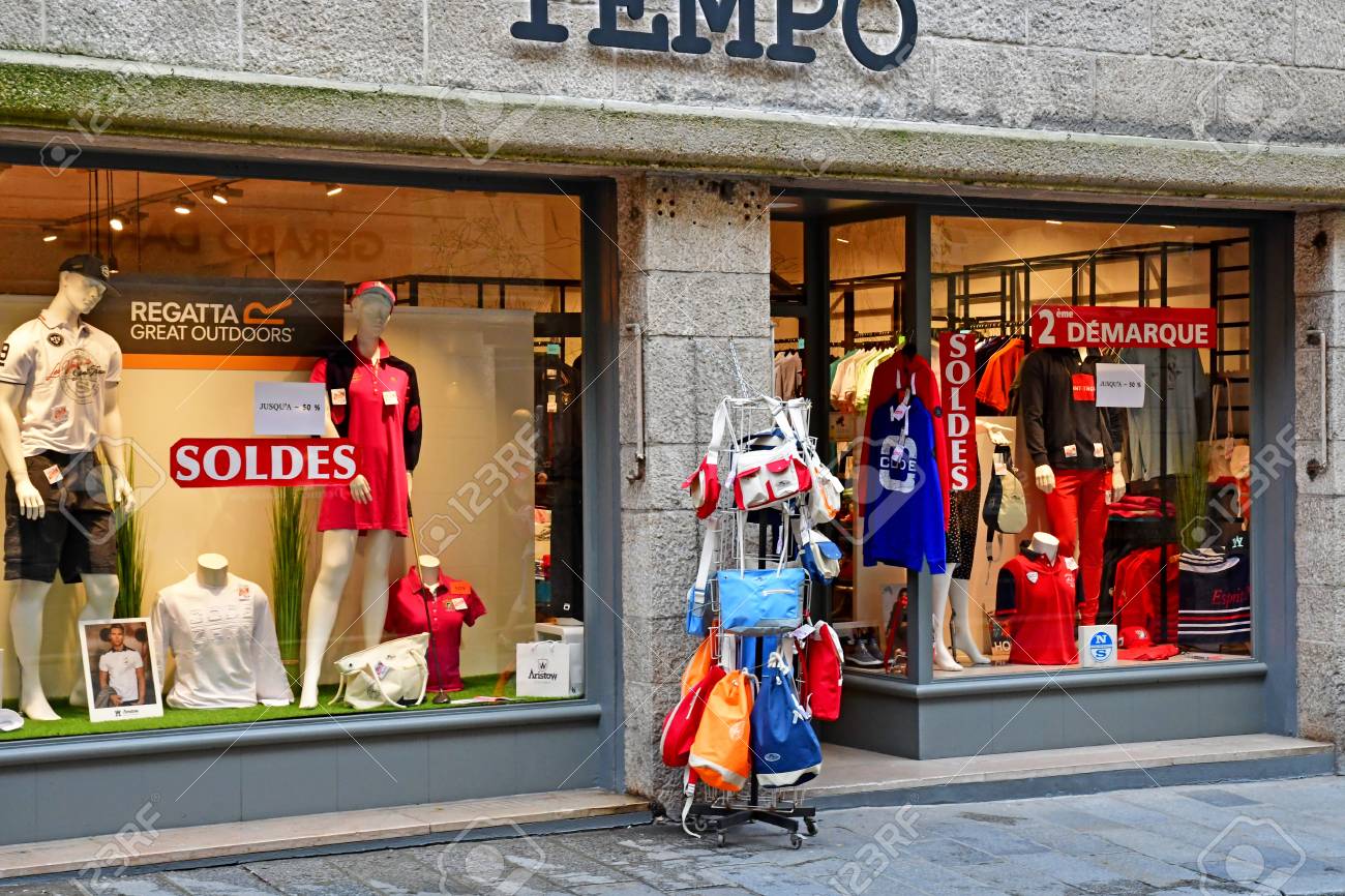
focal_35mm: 60
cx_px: 672
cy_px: 448
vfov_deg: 22.6
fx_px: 2241
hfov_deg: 33.4
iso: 1600
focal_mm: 40
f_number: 13
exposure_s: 1/160
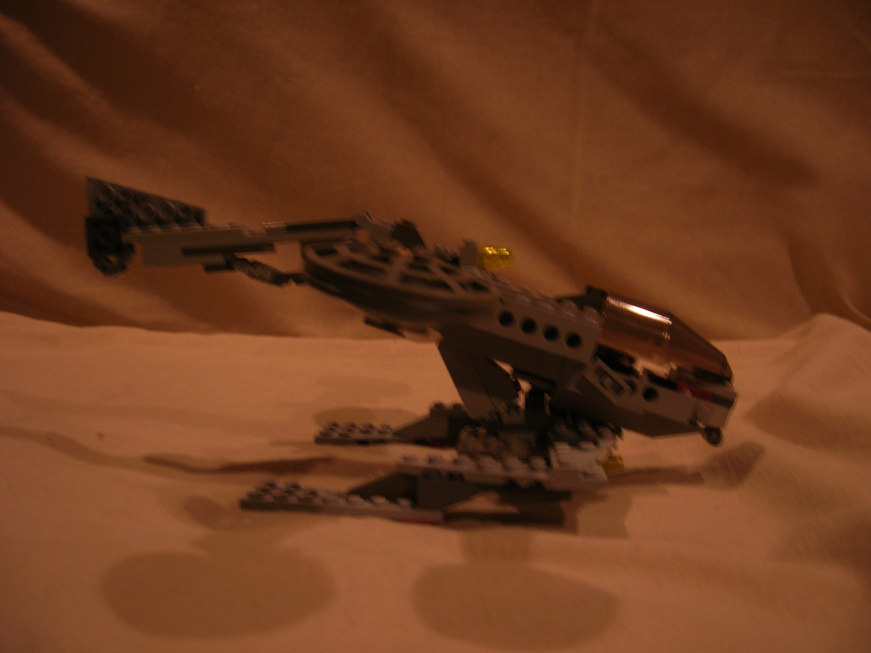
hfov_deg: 54.0
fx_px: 856
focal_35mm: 34
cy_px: 326
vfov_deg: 41.8
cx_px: 436
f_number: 2.9
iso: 50
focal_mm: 5.7
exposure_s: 1/6.2
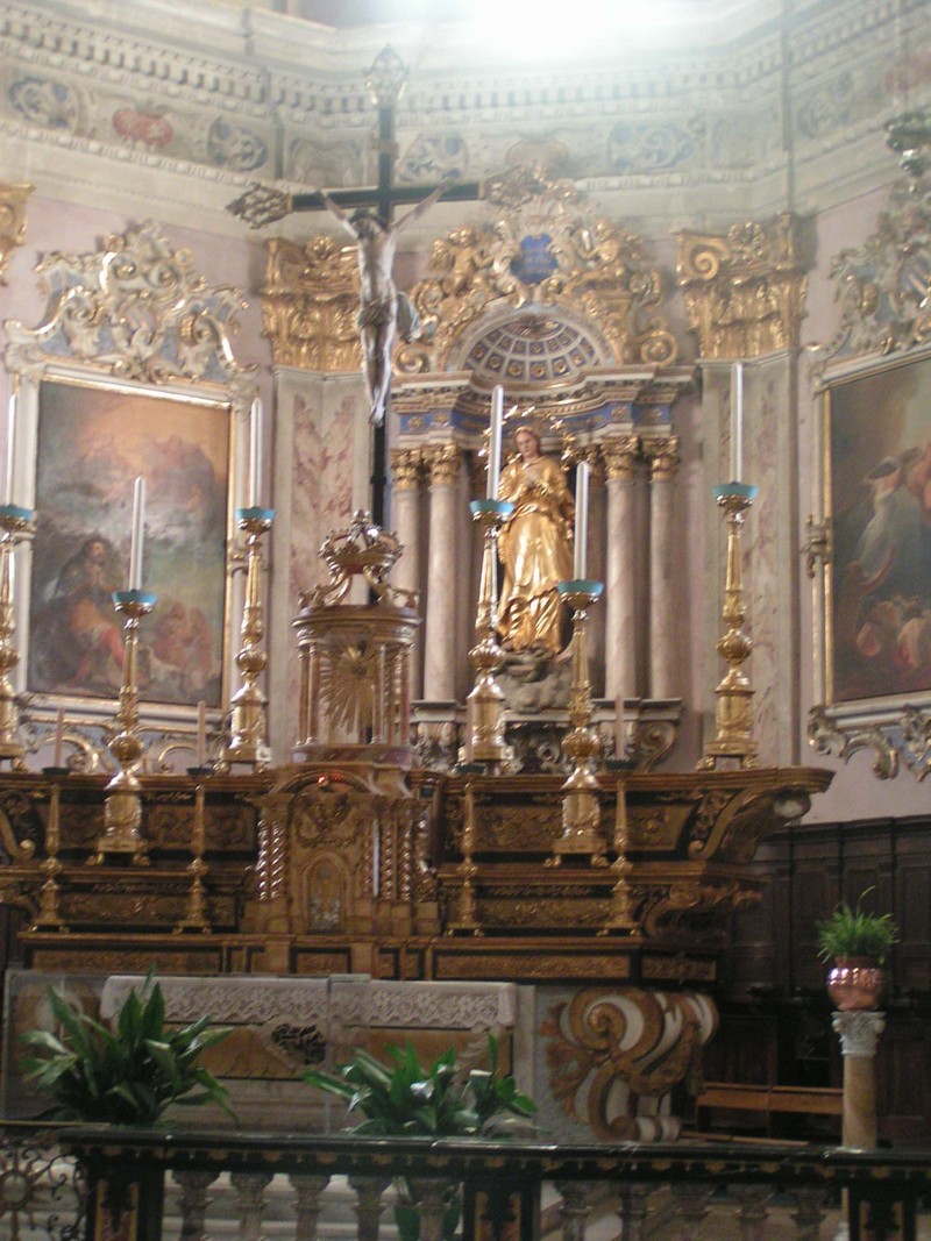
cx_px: 466
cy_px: 620
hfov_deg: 23.3
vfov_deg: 30.7
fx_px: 2260
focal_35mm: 63
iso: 200
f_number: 3.2
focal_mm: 9.7
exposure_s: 1/3
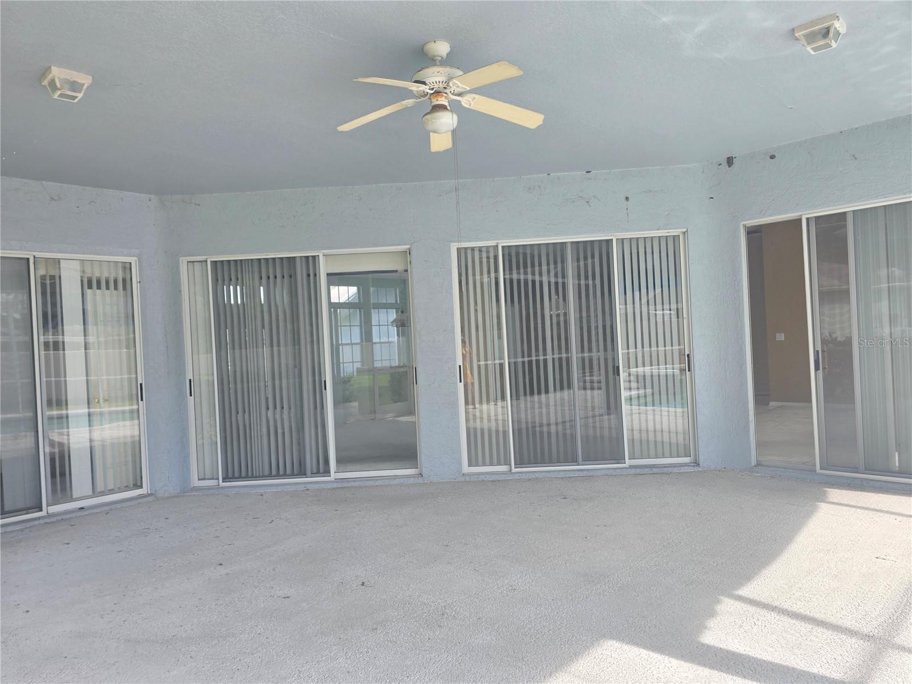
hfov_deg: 73.9
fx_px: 606
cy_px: 342
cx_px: 456
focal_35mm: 23
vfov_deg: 58.9
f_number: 1.7
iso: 32
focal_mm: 6.3
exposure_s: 1/180
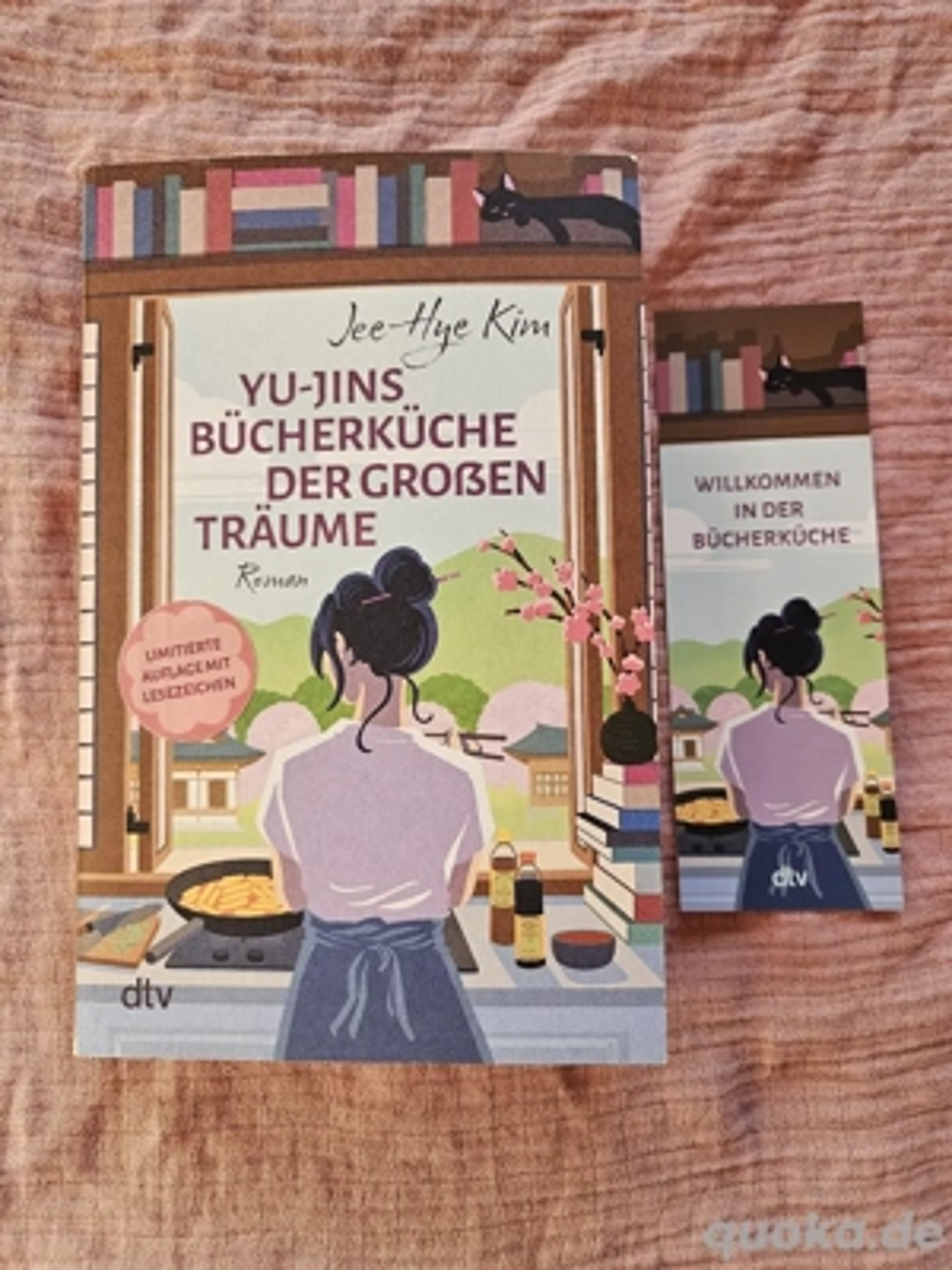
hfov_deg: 58.9
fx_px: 843
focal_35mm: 23
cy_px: 635
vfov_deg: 73.9
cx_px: 476
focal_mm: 5.4
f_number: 1.8
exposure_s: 1/100
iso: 64
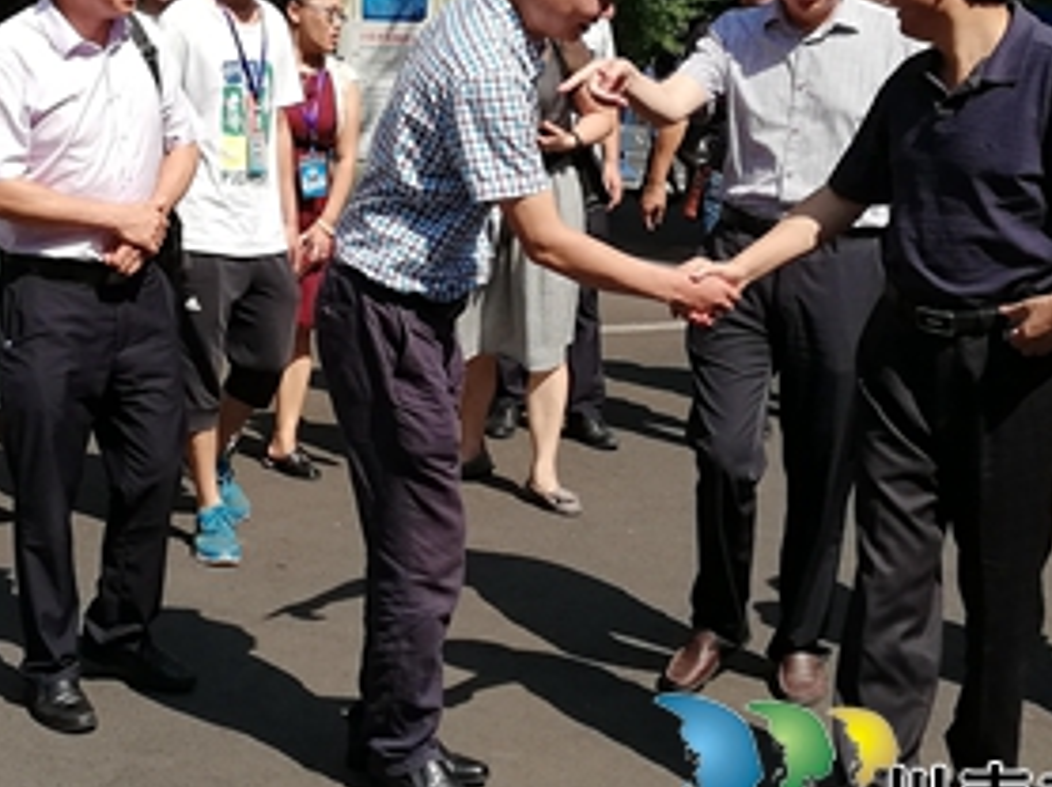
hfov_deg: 27.0
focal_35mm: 72
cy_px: 233
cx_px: 394
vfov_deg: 20.3
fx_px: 2186
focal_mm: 3.81
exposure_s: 1/888
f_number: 2.2
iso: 50
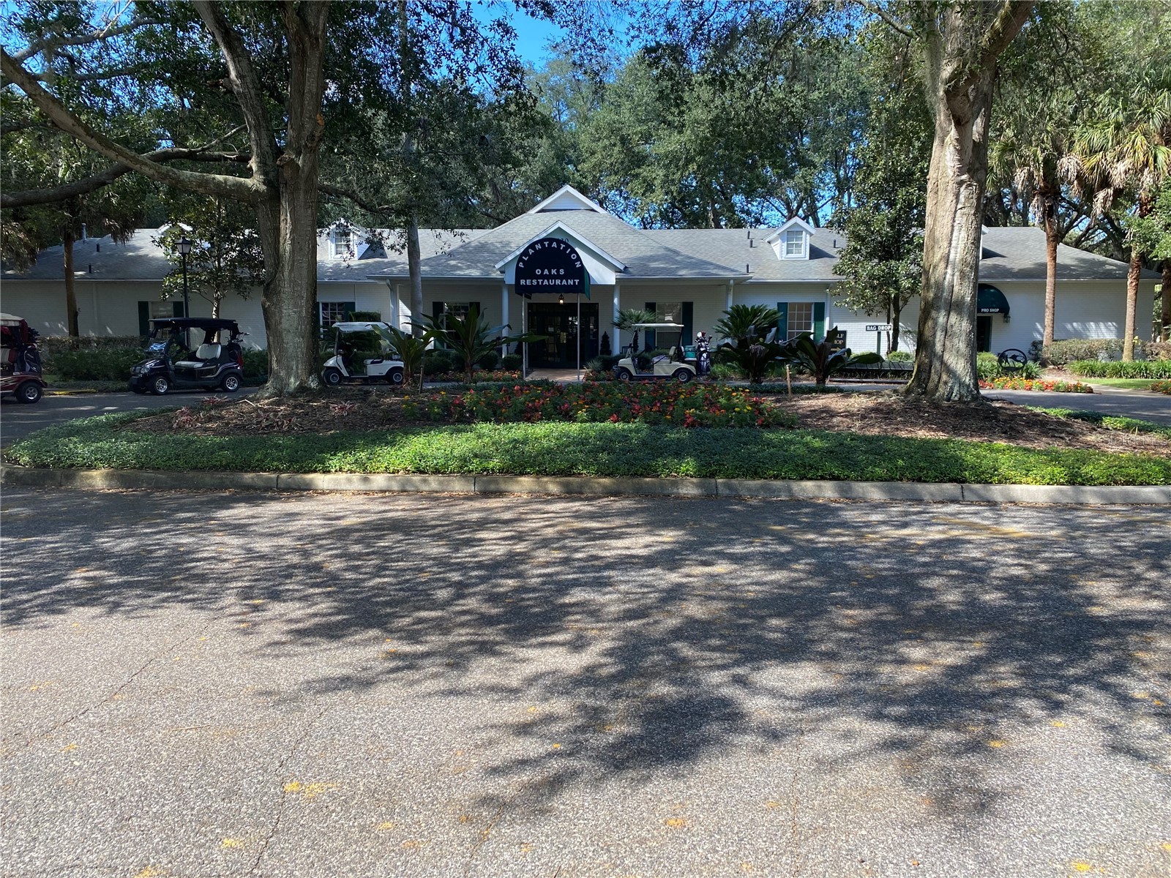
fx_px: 880
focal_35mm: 26
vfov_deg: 53.1
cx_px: 586
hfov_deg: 67.3
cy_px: 439
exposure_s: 1/432
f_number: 1.8
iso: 32
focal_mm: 4.25
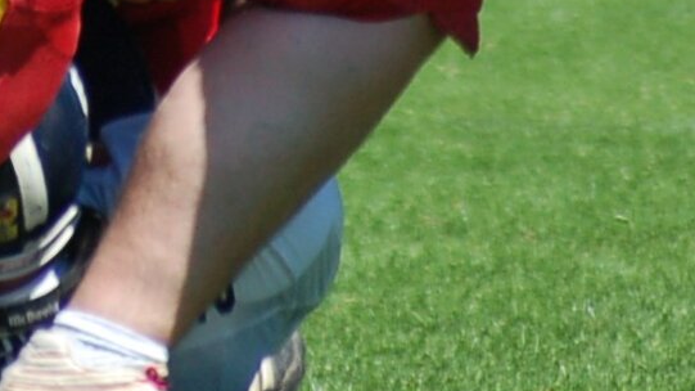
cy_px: -246
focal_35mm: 1915
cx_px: 14
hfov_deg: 1.1
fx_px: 35282
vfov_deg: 0.6
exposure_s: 1/1000
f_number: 5.6
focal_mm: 300
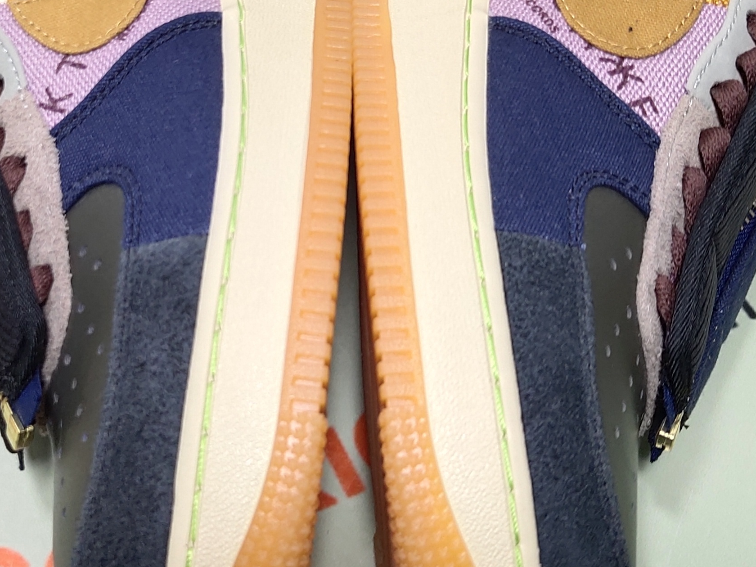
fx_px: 1572
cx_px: 276
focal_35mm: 72
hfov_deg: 26.9
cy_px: 204
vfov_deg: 20.4
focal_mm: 4.35
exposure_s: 1/1225
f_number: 1.79
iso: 50
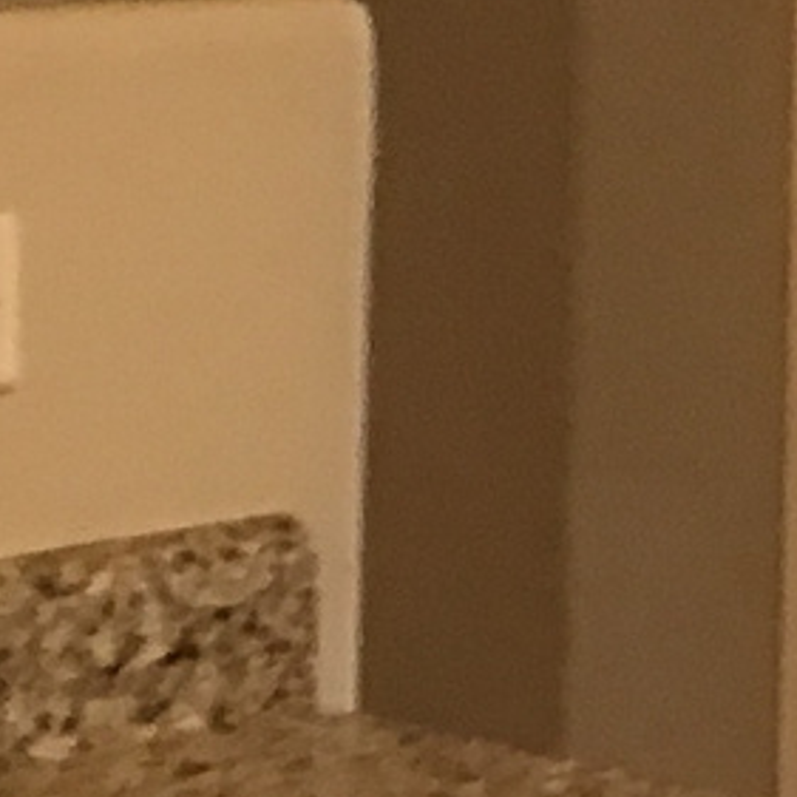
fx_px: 5210
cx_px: 2598
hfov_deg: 7.4
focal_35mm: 200
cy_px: 91
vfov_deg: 8.7
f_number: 2.4
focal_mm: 3.3
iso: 80
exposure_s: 1/30
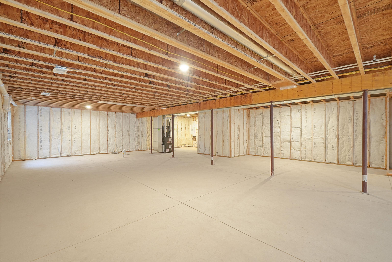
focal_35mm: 15
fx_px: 163
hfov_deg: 100.4
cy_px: 131
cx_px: 196
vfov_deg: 77.4
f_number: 10
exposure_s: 1.6
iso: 2000
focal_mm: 15
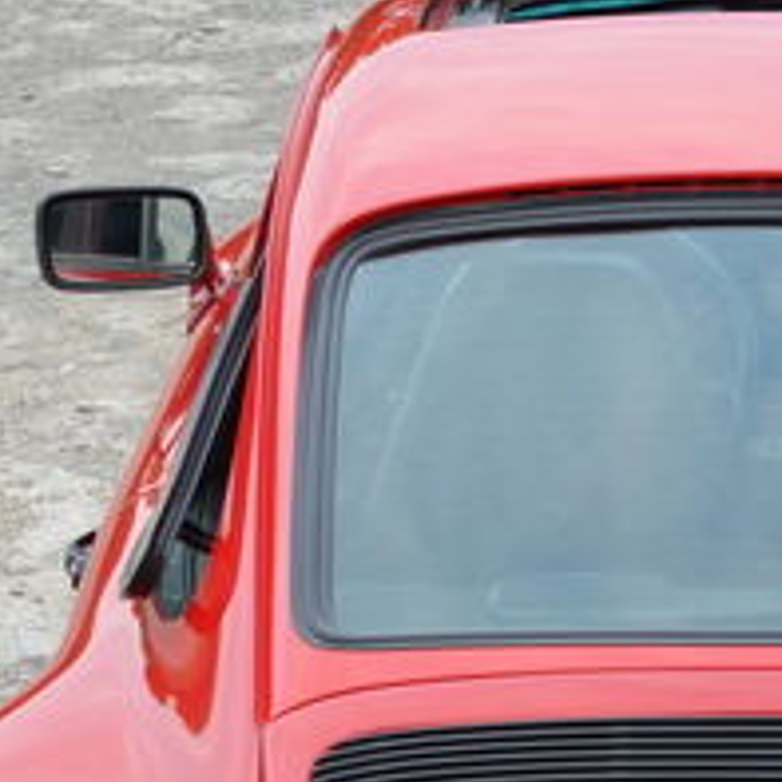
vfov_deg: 8.8
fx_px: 5061
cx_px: 885
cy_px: 873
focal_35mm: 198
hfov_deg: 8.8
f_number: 5
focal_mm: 40
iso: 400
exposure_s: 1/100
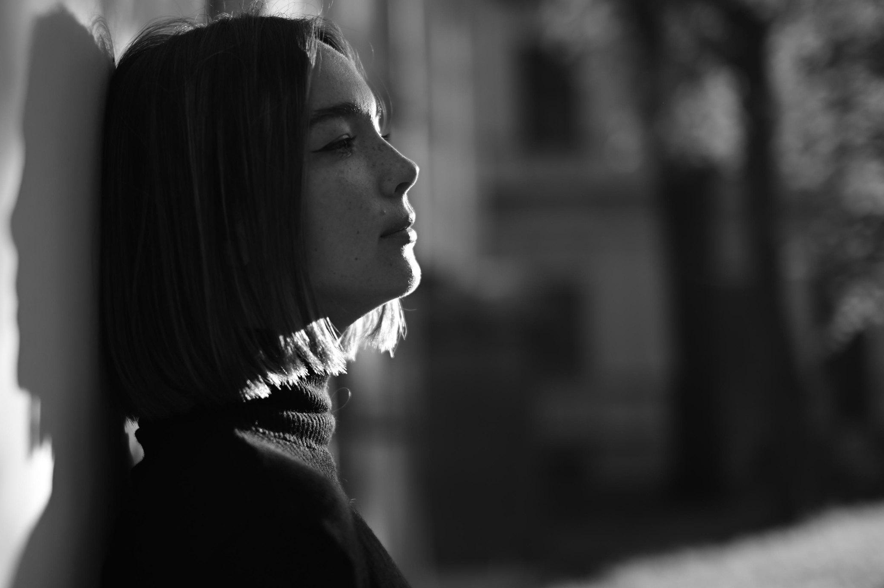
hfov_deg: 32.3
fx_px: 1521
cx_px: 351
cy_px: 309
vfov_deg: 21.9
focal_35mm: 62
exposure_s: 1/1250
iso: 100
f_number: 1.8
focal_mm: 50
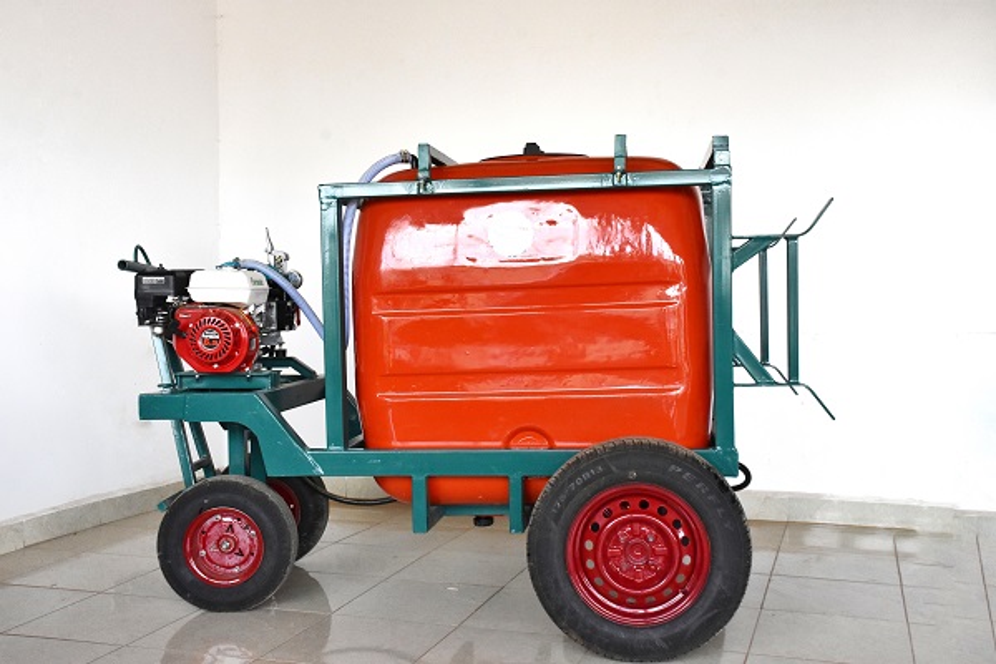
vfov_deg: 34.2
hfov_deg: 49.6
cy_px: 332
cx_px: 498
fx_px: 1079
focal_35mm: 39
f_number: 8
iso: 2000
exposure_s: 1/250
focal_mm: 26
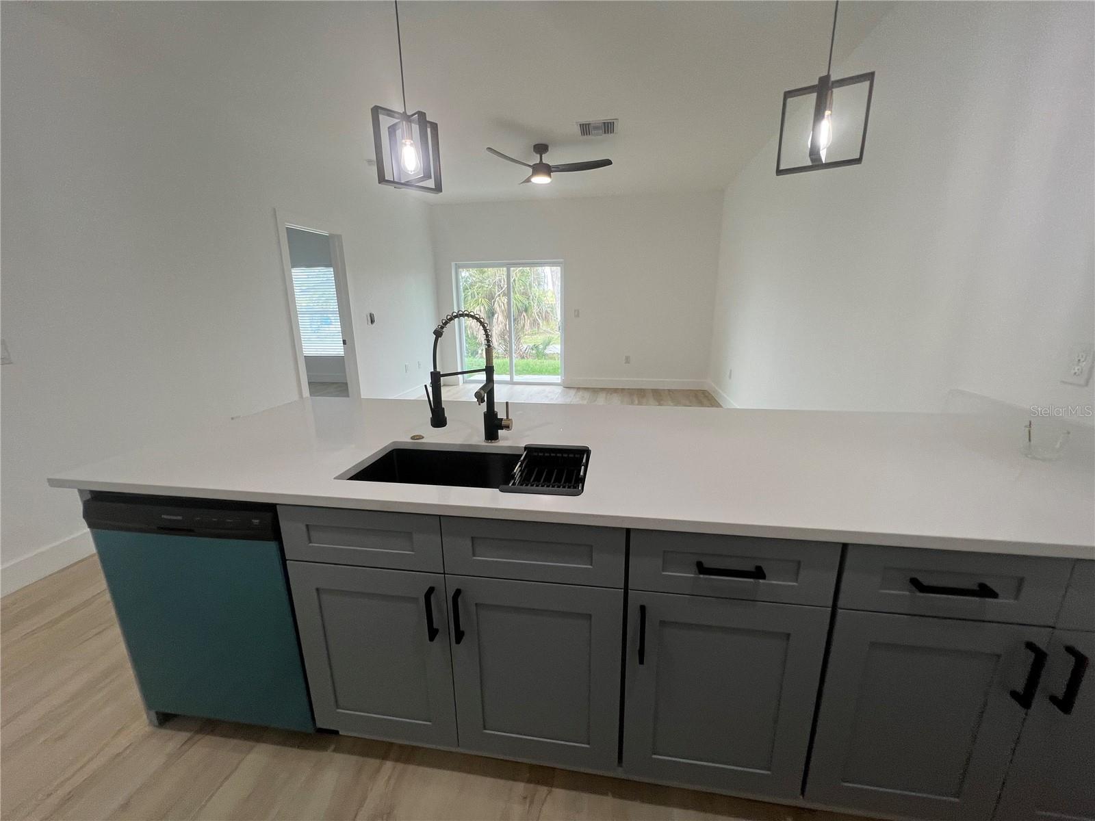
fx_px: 411
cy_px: 410
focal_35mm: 13
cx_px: 548
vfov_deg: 89.9
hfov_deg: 106.2
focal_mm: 1.57
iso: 80
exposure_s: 1/120
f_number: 1.8
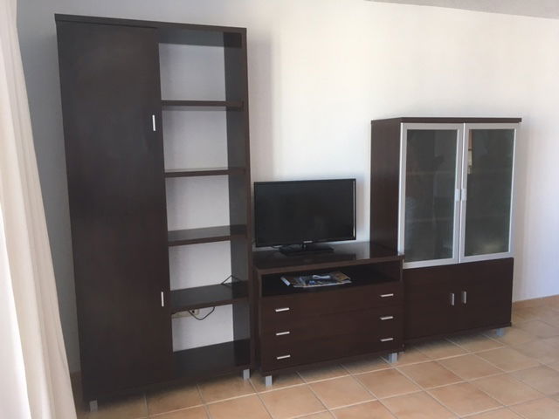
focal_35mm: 29
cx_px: 280
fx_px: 468
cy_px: 210
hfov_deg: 61.7
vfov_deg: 48.2
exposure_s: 1/33
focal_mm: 4.15
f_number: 2.2
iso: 40
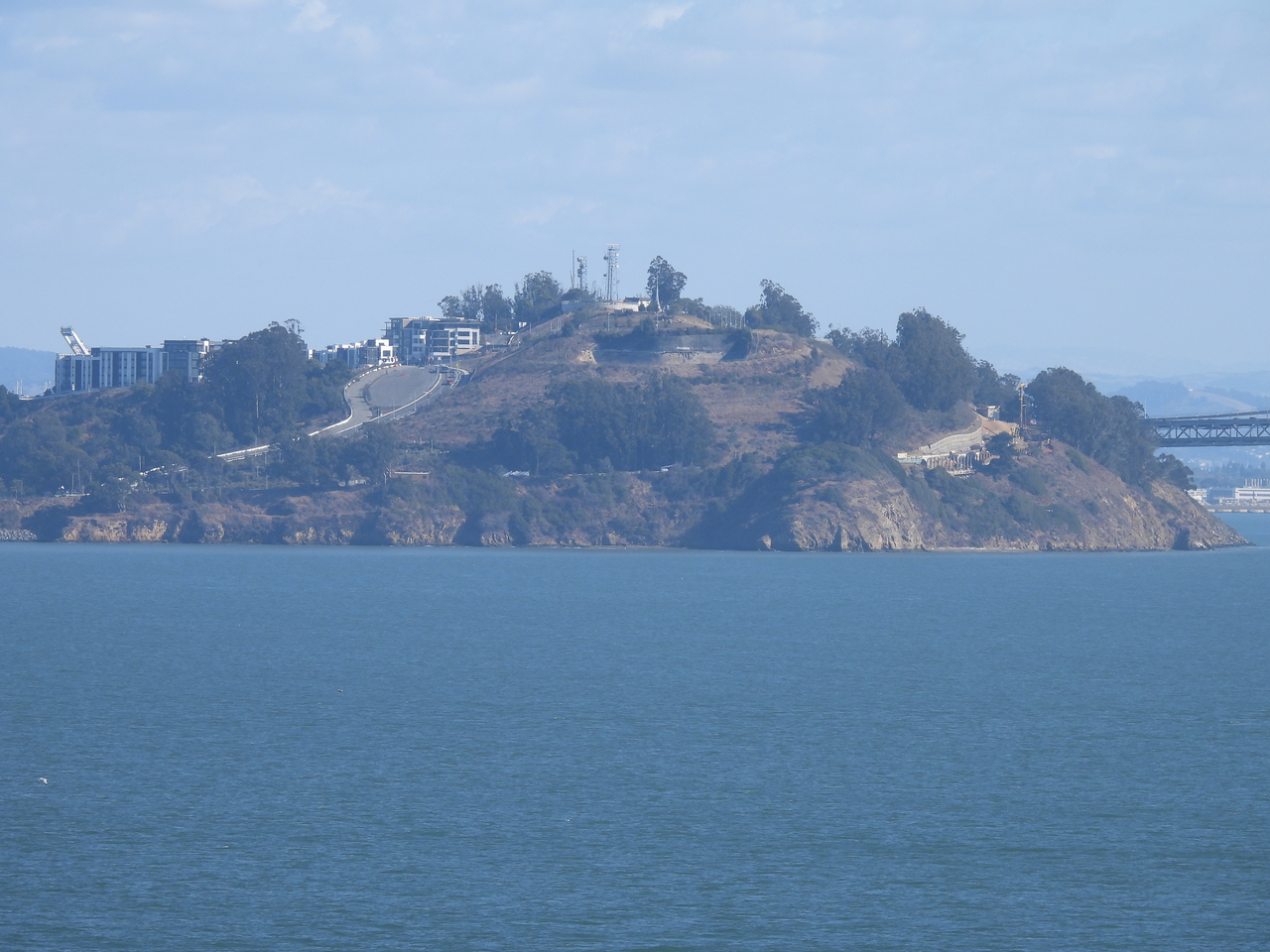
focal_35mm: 320
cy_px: 476
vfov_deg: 4.6
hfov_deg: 6.2
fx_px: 11740
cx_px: 635
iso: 100
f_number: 5
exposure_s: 1/640
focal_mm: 57.1
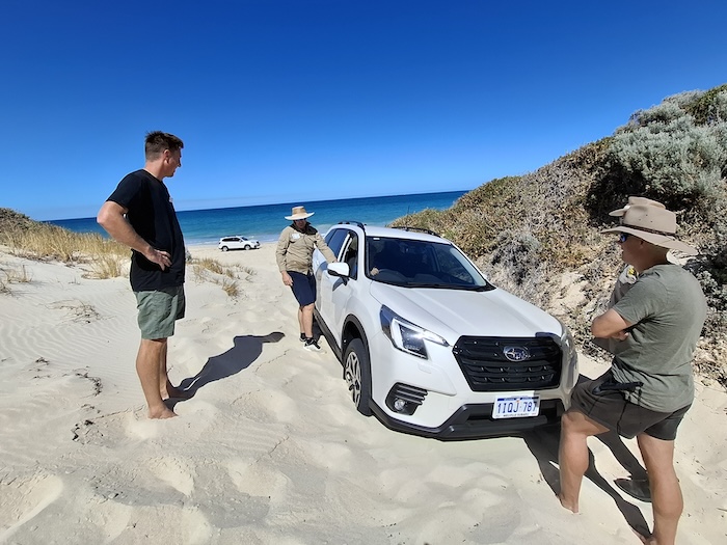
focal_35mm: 13
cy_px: 272
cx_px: 364
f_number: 2.2
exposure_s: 1/1227
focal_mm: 1.74
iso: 40
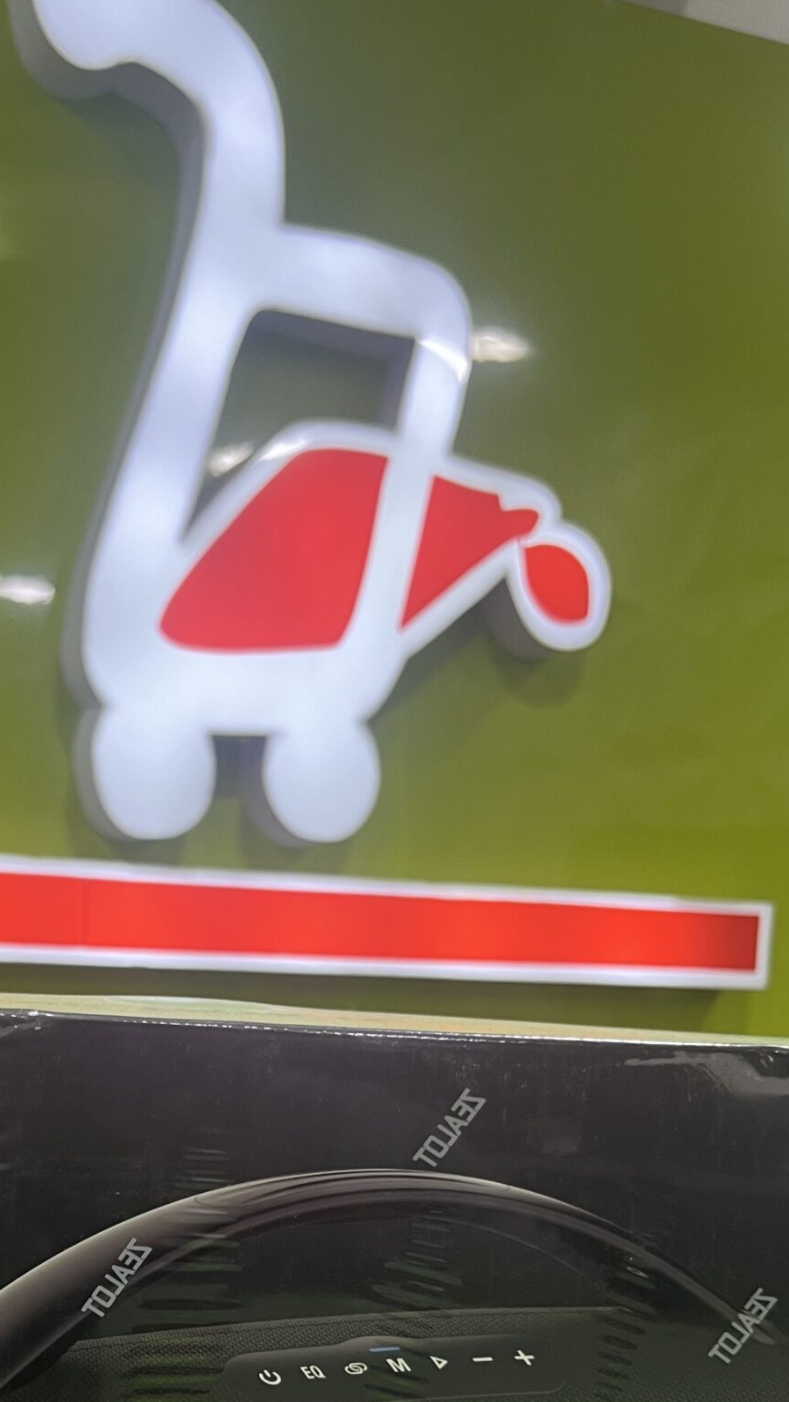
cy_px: 1139
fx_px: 1748
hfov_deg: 25.1
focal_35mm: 47
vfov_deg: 41.7
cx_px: 184
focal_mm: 5.7
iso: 80
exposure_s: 1/50
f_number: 1.5
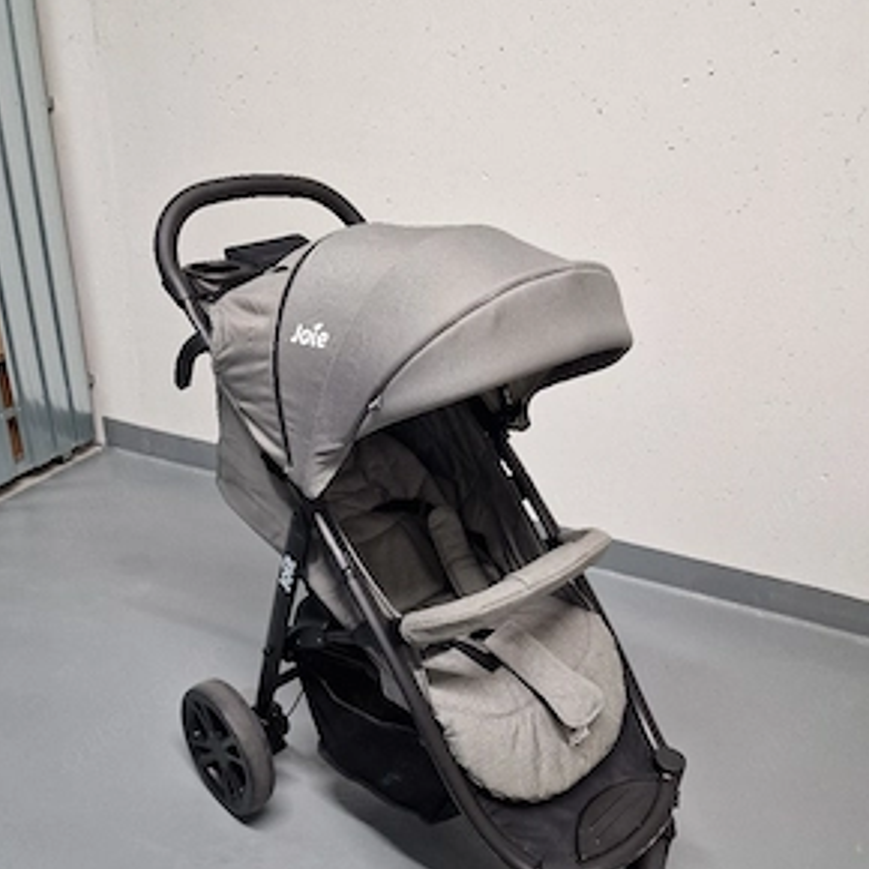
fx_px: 795
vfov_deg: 57.0
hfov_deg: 57.3
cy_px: 503
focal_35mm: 28
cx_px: 437
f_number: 1.8
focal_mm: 6.4
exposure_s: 1/120
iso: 250
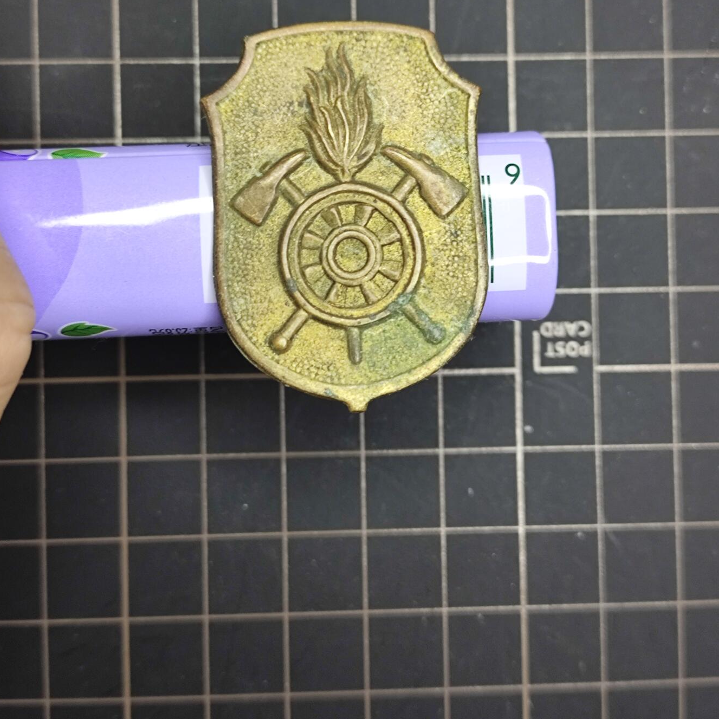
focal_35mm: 30
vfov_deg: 53.6
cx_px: 359
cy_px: 282
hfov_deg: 54.0
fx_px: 705
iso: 181
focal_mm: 4.71
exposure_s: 1/33.3
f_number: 1.79
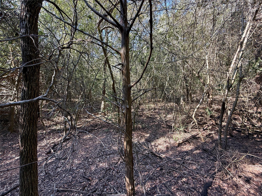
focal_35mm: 14
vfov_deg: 85.7
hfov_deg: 102.1
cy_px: 98
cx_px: 131
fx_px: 106
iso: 80
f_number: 2.2
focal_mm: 2.22
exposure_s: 1/99
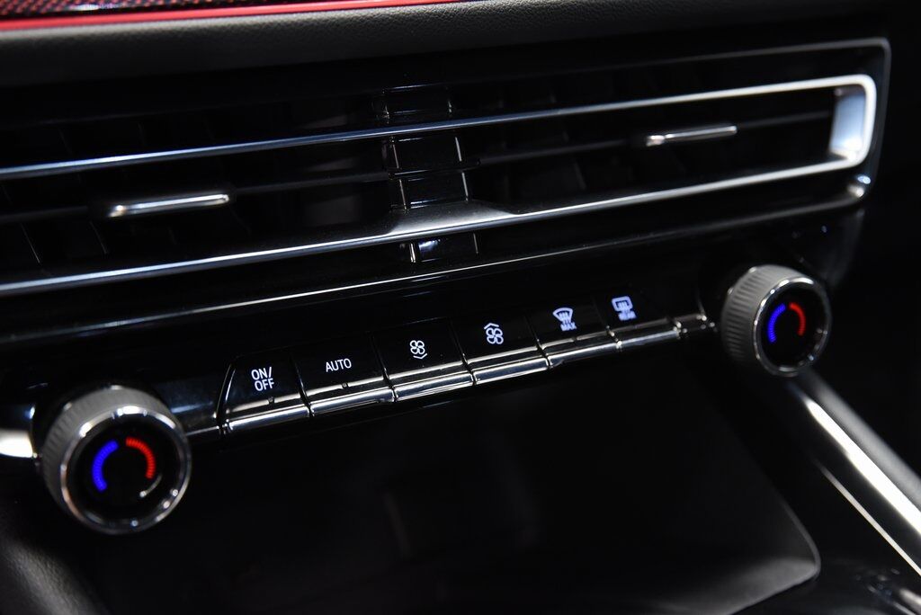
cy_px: 308
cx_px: 460
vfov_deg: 24.2
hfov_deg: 35.6
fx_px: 1433
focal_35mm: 56
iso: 2500
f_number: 4
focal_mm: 56
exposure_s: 1/20
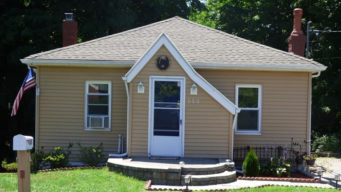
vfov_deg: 23.9
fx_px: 452
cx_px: 170
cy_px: 128
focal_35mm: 50
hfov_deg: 41.3
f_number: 3.7
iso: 100
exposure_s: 1/400
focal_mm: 7.79
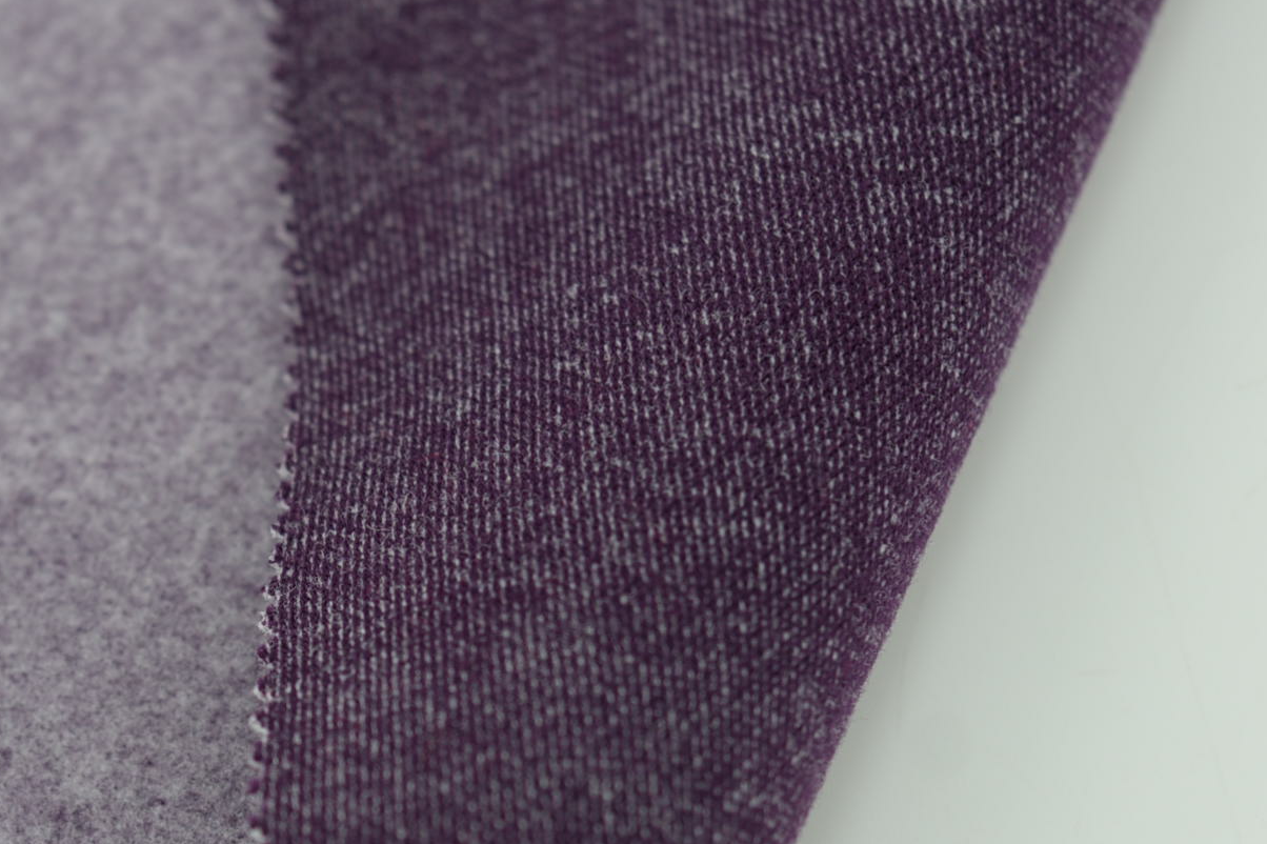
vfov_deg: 10.9
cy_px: 665
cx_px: 262
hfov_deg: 16.3
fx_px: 4398
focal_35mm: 125
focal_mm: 50
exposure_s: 1/160
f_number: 3.5
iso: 100
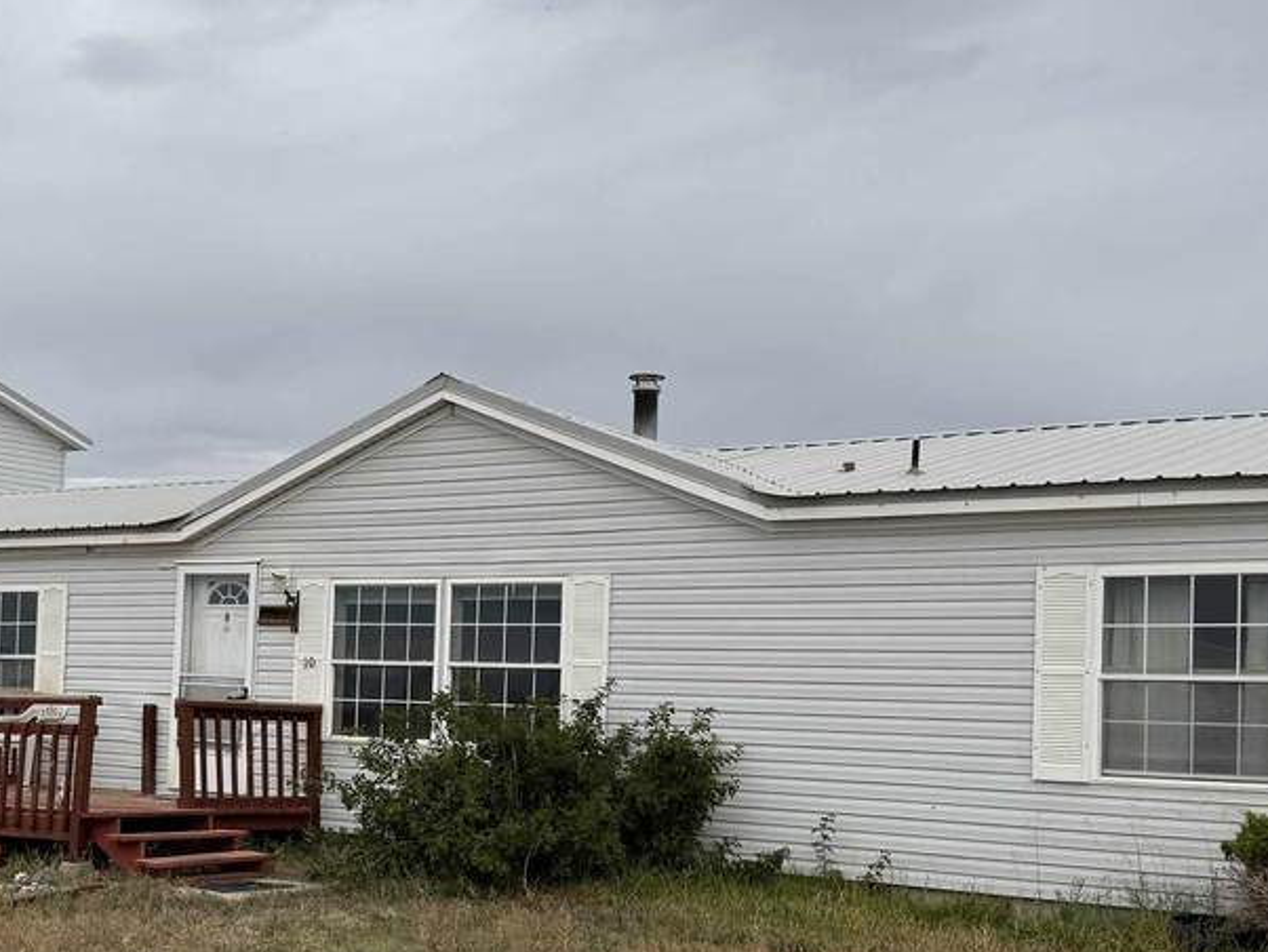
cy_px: 640
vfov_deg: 28.4
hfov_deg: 37.2
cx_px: 457
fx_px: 1869
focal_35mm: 51
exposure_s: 1/7092
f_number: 1.78
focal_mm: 6.76
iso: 80
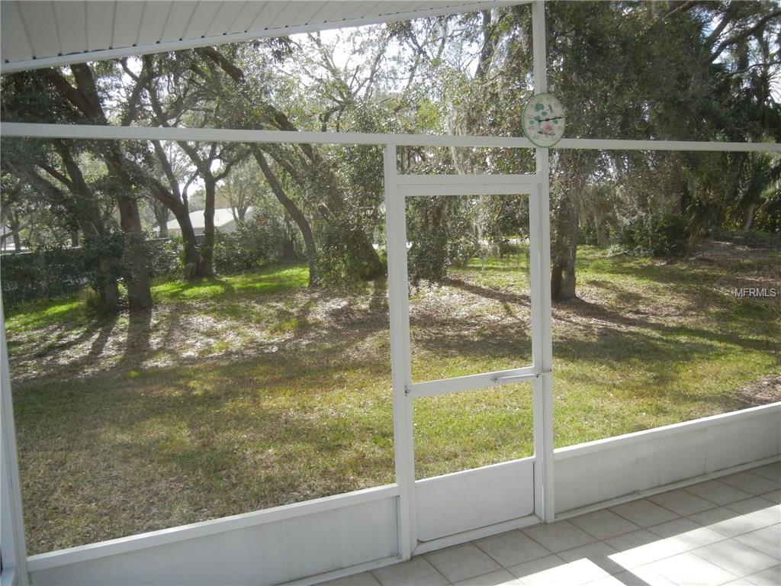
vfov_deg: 46.8
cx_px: 390
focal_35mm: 30
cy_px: 293
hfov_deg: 60.0
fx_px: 677
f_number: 3.5
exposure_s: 1/311
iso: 160
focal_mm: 5.4
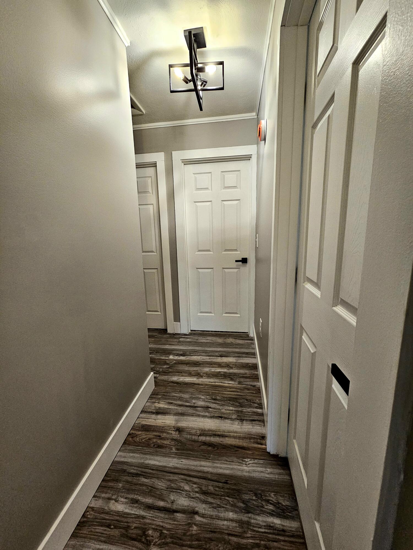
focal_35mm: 13
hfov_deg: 89.9
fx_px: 207
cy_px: 275
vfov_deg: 106.2
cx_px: 206
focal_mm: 2.2
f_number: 2.2
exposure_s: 1/60.2
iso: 250
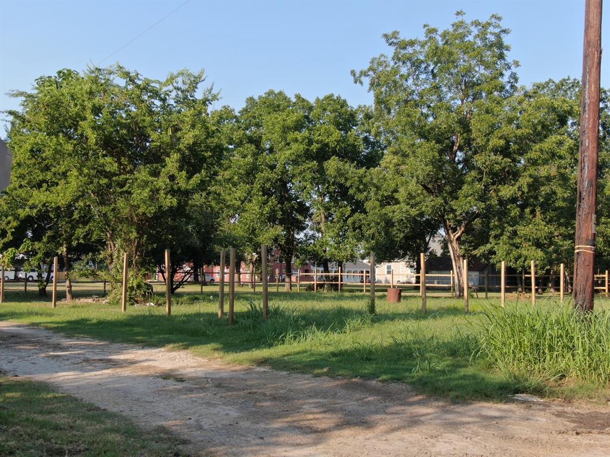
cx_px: 305
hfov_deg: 49.0
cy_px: 228
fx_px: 670
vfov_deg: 37.7
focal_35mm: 38
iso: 100
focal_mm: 6.48
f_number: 3.4
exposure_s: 1/400
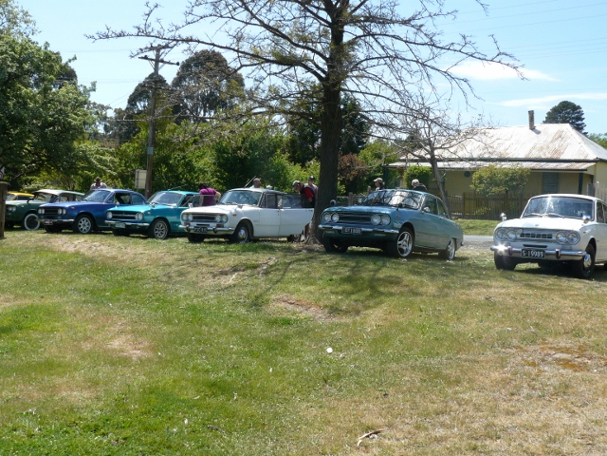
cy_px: 228
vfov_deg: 39.7
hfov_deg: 51.4
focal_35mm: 36
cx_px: 304
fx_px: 631
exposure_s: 1/250
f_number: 5.6
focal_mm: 6
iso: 100
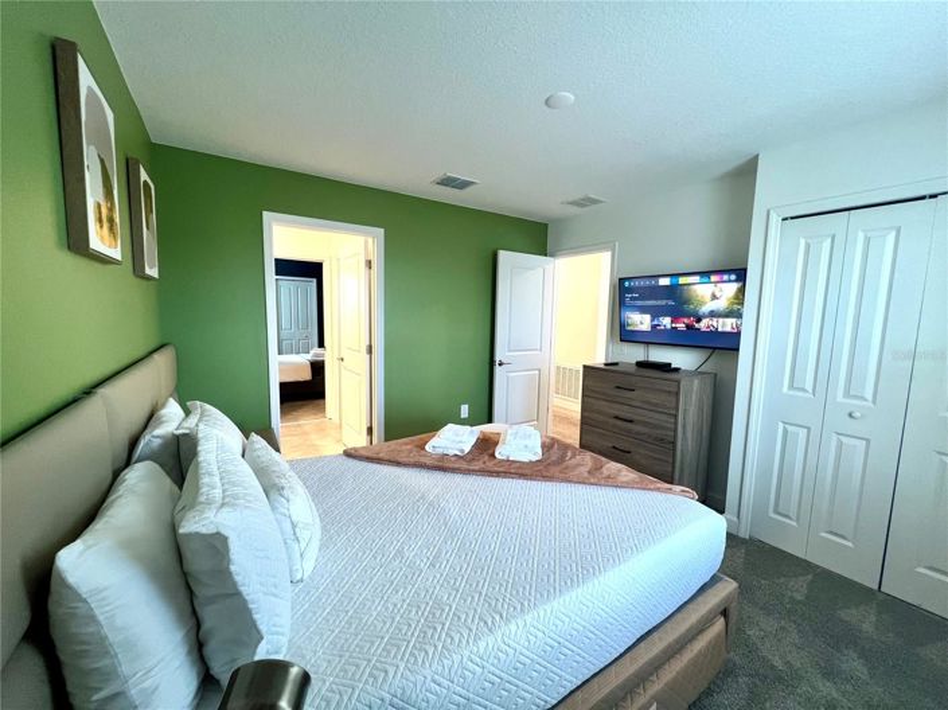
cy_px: 355
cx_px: 474
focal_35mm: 13
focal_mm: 1.57
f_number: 1.8
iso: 200
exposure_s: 1/60
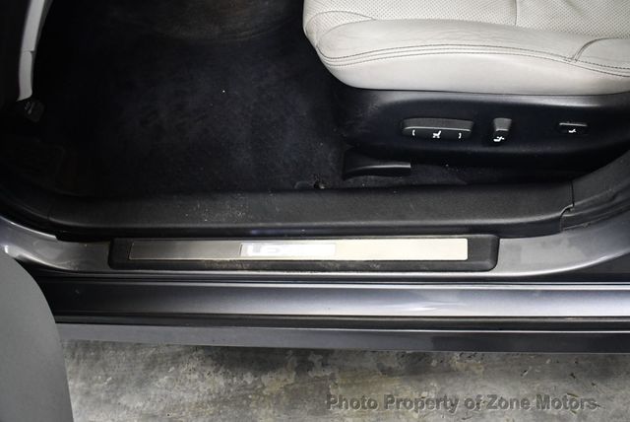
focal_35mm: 36
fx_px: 631
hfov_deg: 53.1
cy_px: 211
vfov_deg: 36.9
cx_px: 315
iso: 3200
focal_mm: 18
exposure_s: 1/100
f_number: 3.5
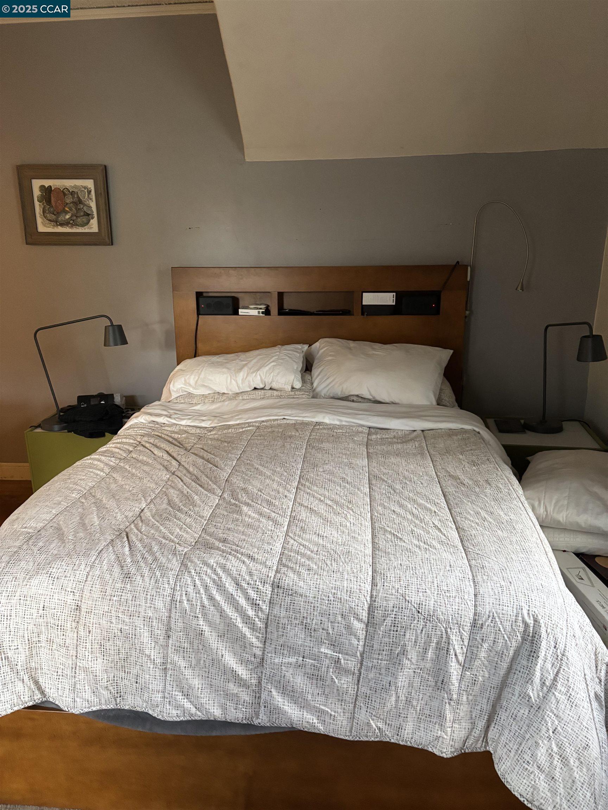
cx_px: 304
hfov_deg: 53.1
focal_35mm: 26
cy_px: 405
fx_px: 609
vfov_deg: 67.3
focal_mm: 5.96
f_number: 1.6
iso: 500
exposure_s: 1/60
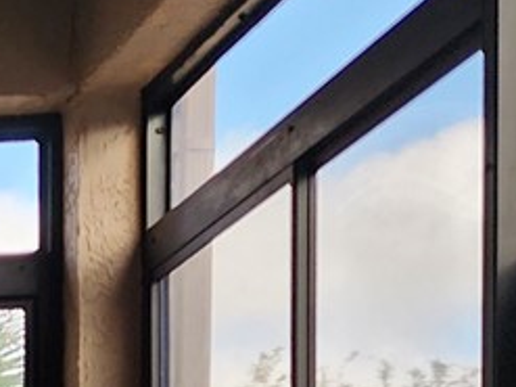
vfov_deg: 9.0
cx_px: -635
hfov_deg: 11.4
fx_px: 2220
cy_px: 935
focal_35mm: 149
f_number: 1.8
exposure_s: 1/180
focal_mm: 6.4
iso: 64
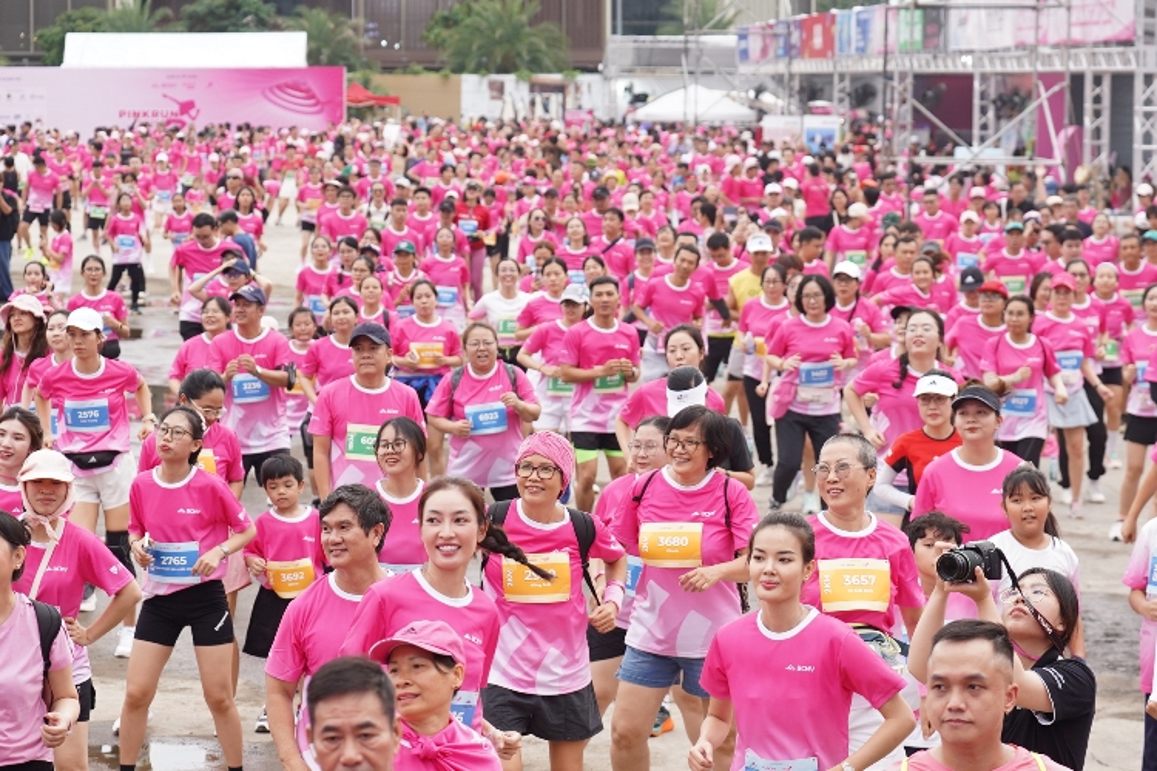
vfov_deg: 13.0
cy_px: 386
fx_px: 3374
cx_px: 578
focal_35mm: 105
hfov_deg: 19.5
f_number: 4
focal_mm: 70
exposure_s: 1/500
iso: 640
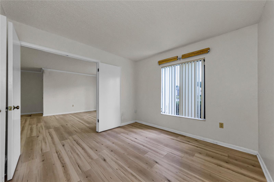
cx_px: 137
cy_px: 91
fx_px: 91
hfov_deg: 112.7
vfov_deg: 89.7
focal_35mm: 12
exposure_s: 1/40
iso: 320
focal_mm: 8
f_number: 7.1
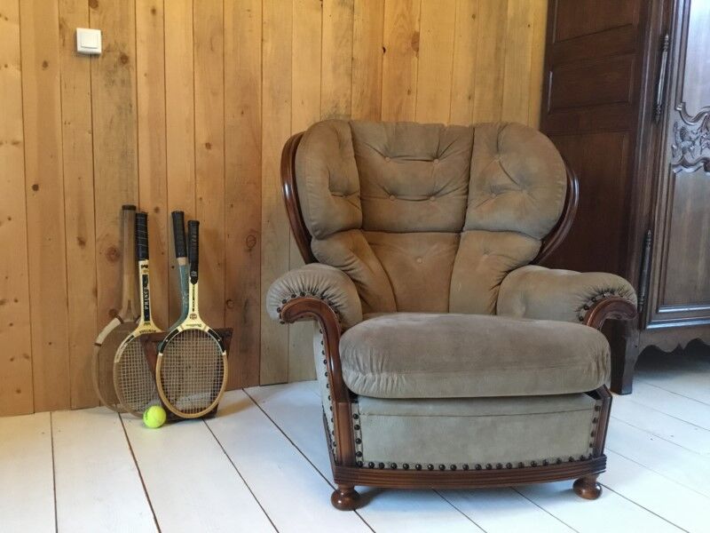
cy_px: 266
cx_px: 355
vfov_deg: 45.4
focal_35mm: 31
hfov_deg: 58.4
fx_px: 636
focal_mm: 3.3
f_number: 2.4
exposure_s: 1/17
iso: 400
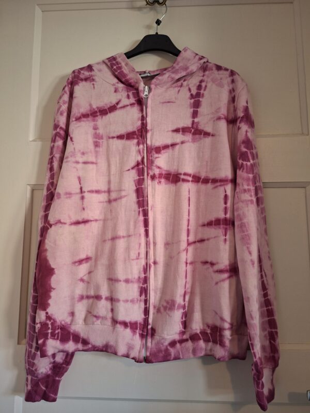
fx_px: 275
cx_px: 155
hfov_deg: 58.9
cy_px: 206
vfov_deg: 73.9
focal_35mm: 23
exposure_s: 1/33
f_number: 1.8
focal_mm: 5.54
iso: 320
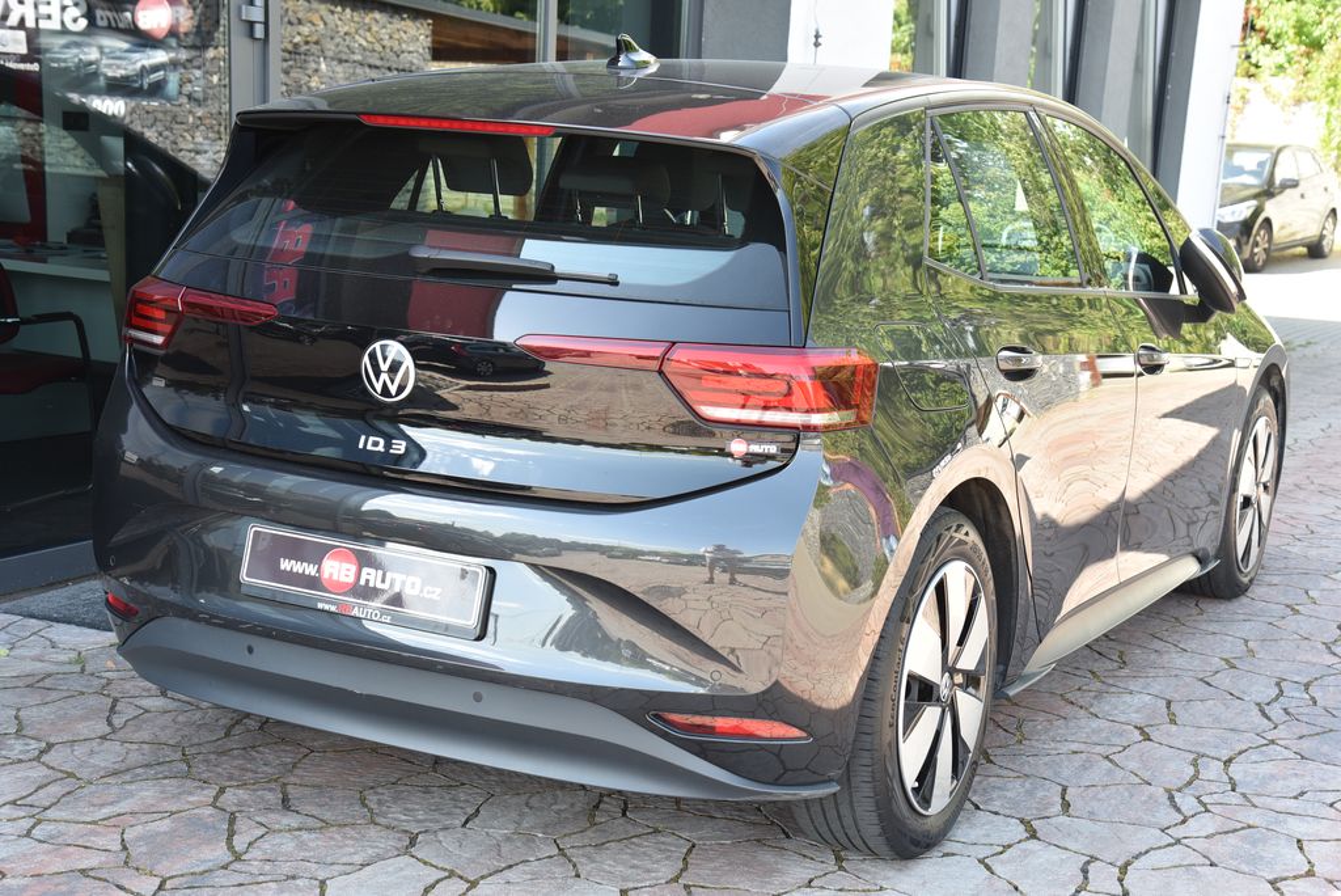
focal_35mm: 52
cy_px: 448
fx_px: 1938
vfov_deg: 26.0
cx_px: 670
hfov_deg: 38.2
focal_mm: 52
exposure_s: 1/125
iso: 500
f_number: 5.6
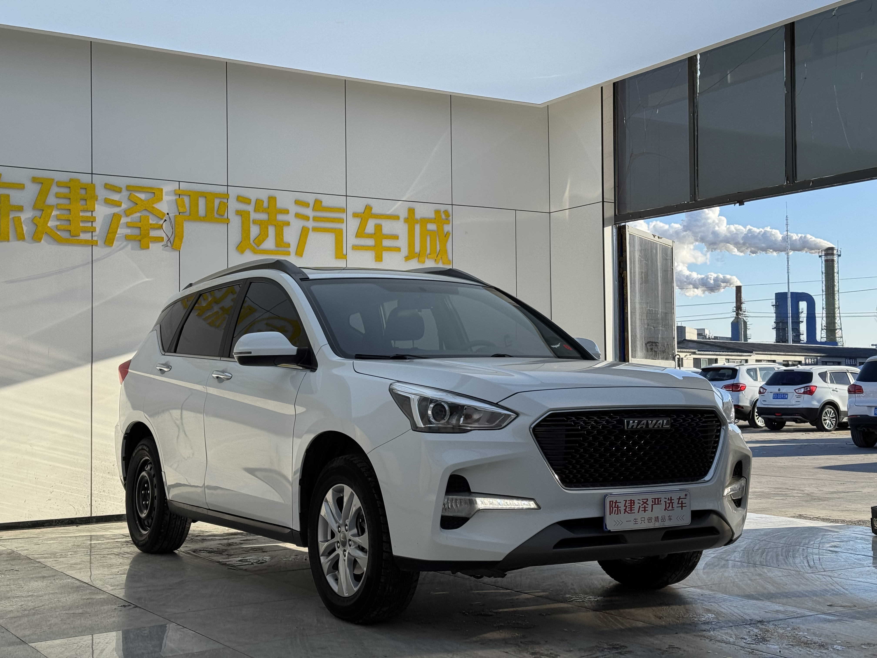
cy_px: 329
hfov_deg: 39.7
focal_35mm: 48
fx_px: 1216
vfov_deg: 30.3
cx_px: 438
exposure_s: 1/1984
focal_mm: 6.76
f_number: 1.78
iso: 64
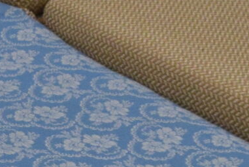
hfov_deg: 7.2
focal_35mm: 271
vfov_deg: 5.0
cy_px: 300
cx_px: -291
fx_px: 1876
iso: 1600
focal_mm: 23
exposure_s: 1/160
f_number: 6.3
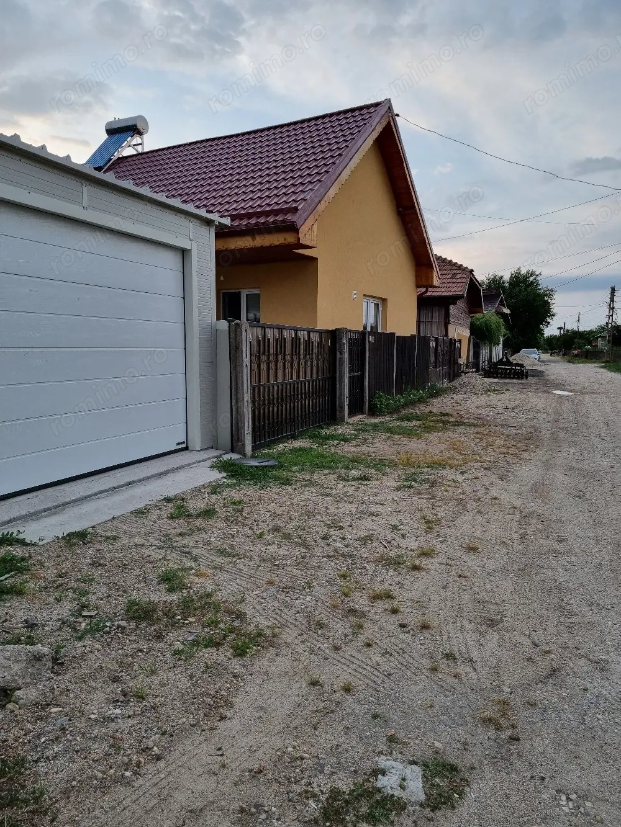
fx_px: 622
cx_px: 310
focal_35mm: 26
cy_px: 414
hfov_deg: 53.1
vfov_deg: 67.3
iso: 50
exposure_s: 1/278
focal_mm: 5.4
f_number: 1.8
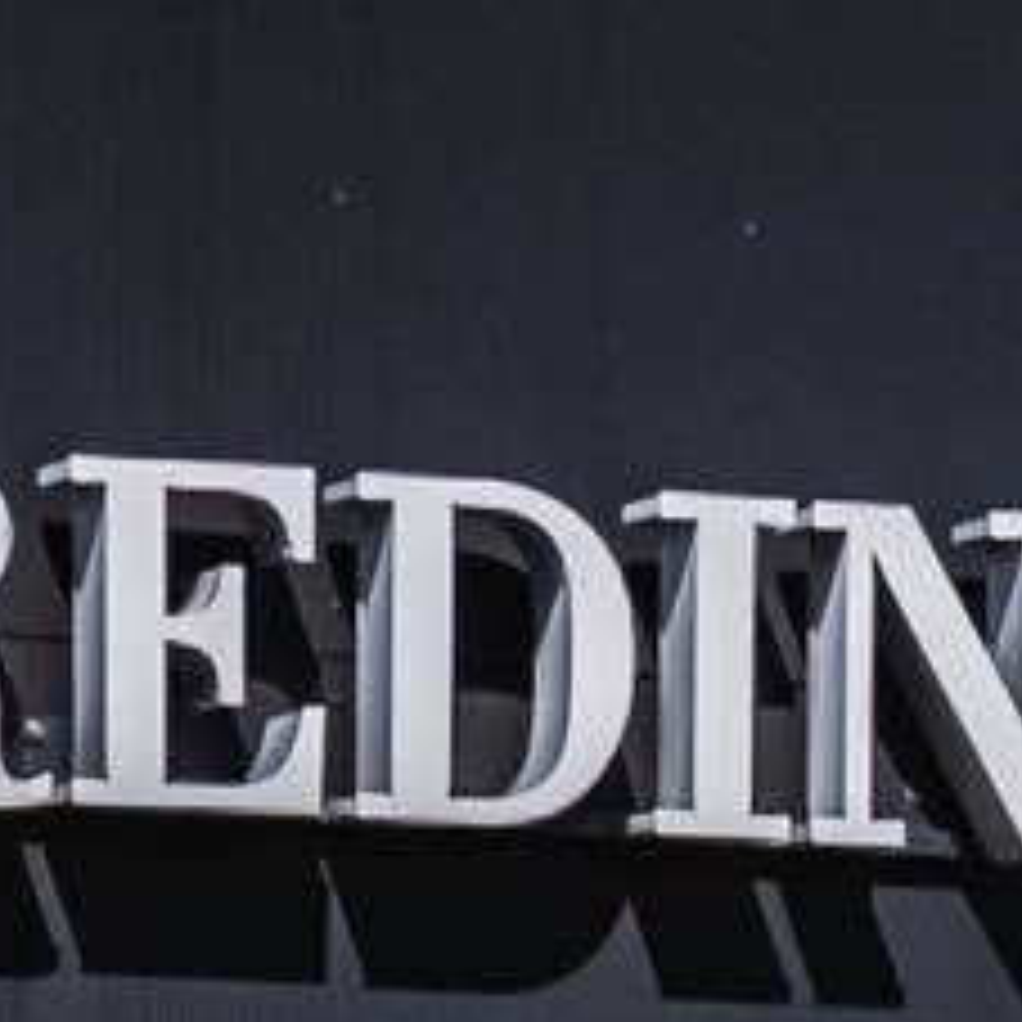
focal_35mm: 388
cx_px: 446
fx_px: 12960
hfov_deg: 4.5
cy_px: 2415
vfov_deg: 4.4
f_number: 5
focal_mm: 54
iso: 320
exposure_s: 1/640
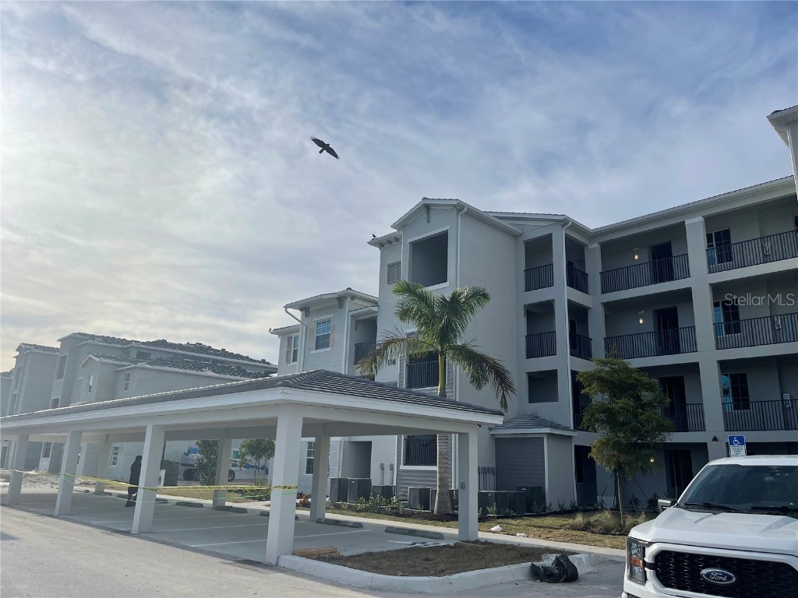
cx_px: 399
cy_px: 299
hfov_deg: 67.3
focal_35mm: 26
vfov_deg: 53.1
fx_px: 599
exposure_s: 1/9174
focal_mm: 5.1
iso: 32
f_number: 1.6
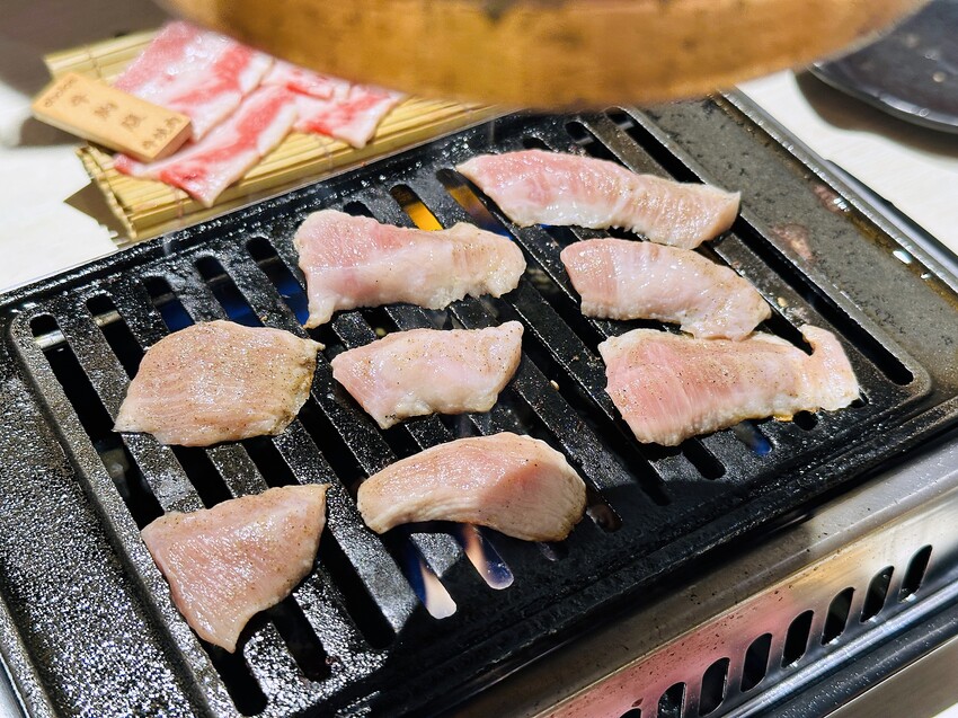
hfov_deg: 39.7
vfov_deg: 30.3
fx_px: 1328
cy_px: 359
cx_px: 479
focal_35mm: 48
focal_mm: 6.86
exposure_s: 1/60
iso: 160
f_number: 1.78
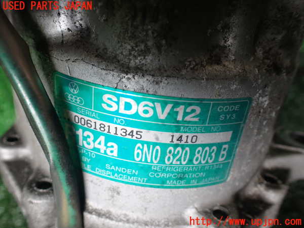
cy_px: 114
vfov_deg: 46.8
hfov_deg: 60.0
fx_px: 263
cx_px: 152
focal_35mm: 30
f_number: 2.3
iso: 160
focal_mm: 5.4
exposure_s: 1/125
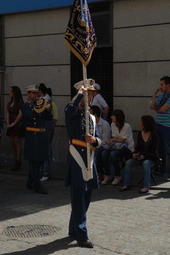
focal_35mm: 78
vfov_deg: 26.0
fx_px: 551
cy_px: 128
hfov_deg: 17.5
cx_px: 85
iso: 100
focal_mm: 52
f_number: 7.1
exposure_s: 1/160
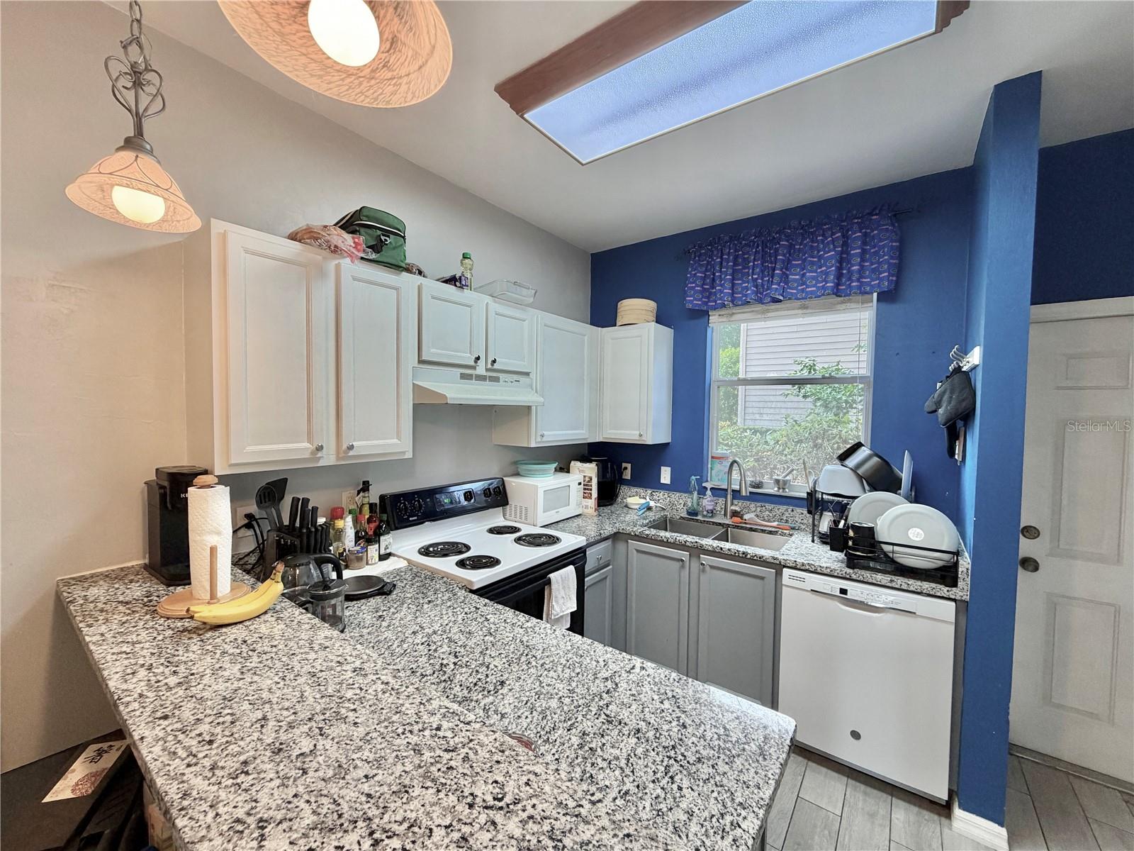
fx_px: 459
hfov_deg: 102.1
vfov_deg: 85.7
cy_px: 426
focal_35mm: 14
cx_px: 567
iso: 200
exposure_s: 1/120
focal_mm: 2.22
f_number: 2.2
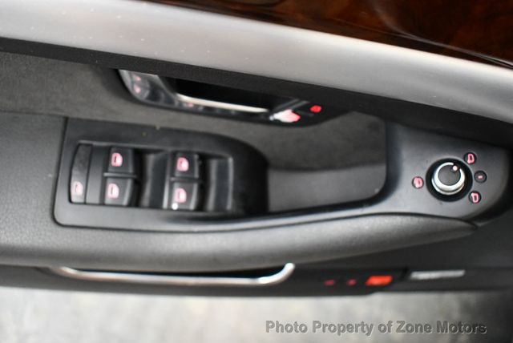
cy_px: 172
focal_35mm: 36
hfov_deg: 53.1
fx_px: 513
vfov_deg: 36.9
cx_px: 256
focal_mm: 18
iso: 3200
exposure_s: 1/80
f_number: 3.5
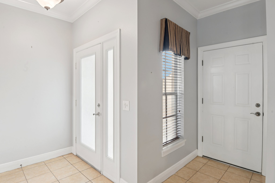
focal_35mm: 19
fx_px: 145
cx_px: 138
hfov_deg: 86.9
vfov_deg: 64.5
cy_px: 92
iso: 400
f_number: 8
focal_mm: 19
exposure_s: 1/25
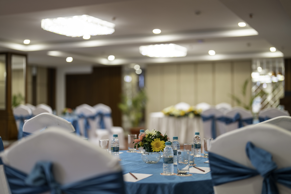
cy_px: 97
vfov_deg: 27.0
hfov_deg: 39.6
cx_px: 146
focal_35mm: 50
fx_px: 404
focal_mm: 50
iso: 100
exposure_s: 1/80
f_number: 1.2
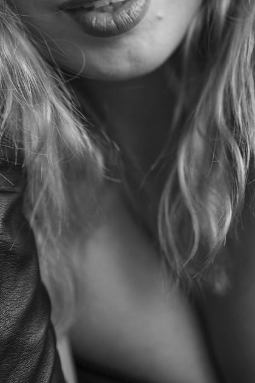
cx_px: 108
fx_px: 1179
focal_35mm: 111
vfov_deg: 18.1
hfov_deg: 12.3
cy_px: 39
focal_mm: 50
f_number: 1.8
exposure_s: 1/250
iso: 200
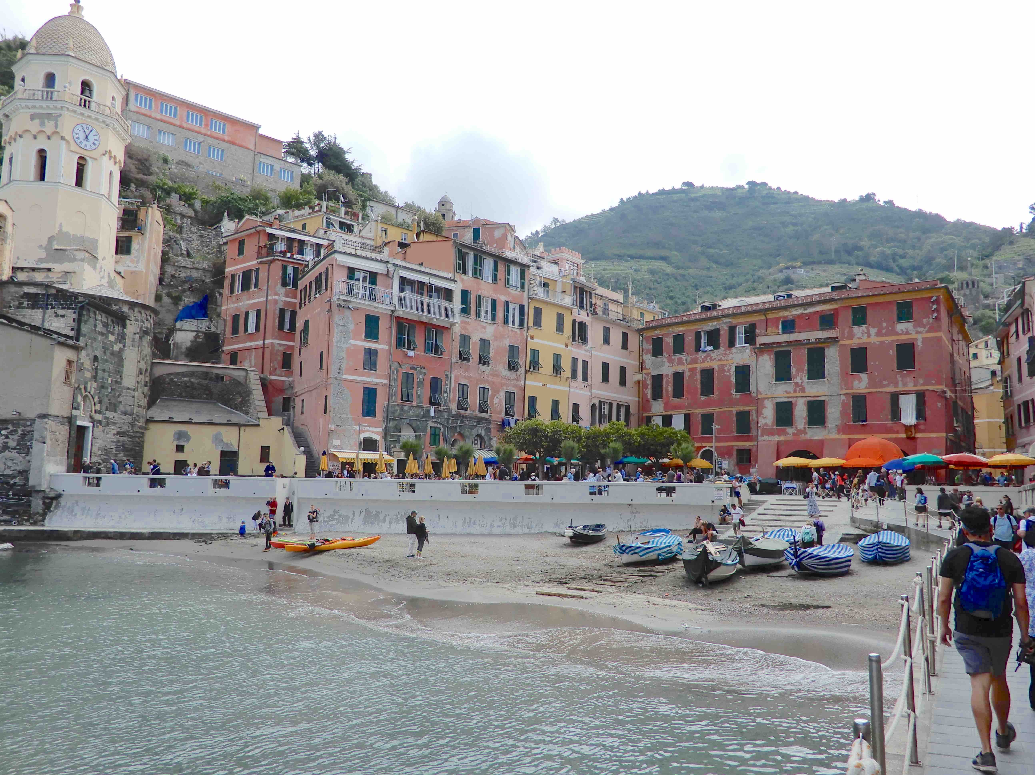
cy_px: 388
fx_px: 837
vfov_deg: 49.7
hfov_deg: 63.5
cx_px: 518
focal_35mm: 28
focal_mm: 5
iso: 80
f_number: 3.5
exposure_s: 1/800
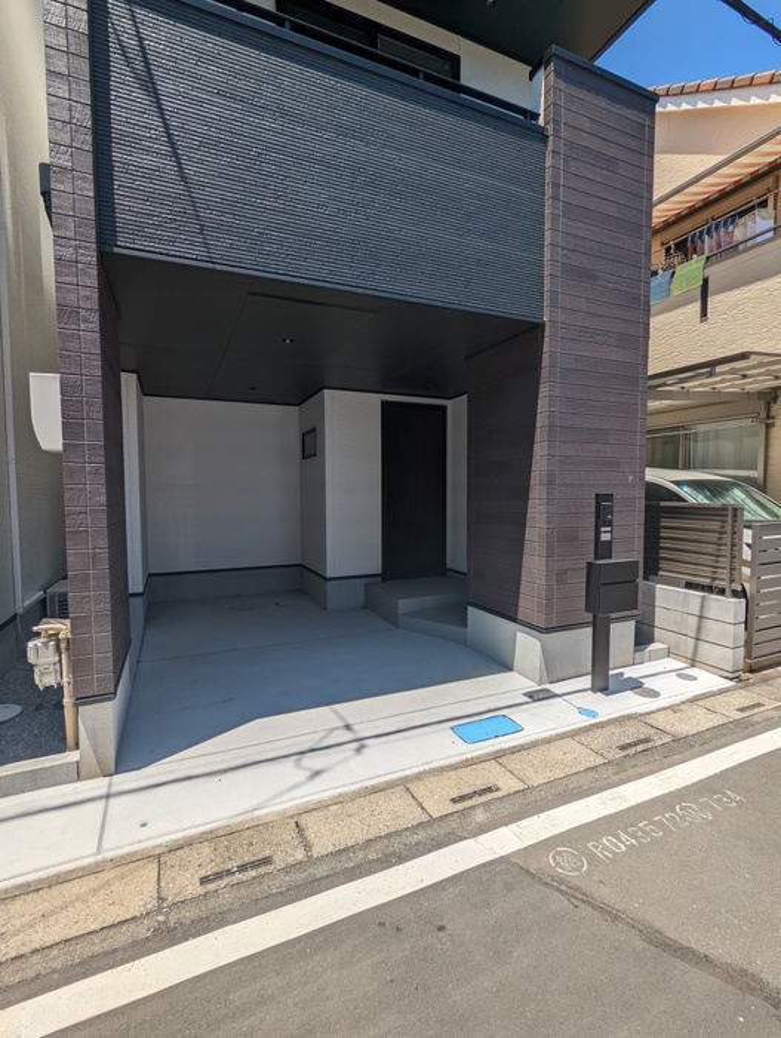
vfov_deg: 94.4
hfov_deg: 78.2
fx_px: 480
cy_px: 519
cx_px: 390
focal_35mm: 16
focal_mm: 2.35
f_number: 2.2
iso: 47
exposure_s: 1/2203
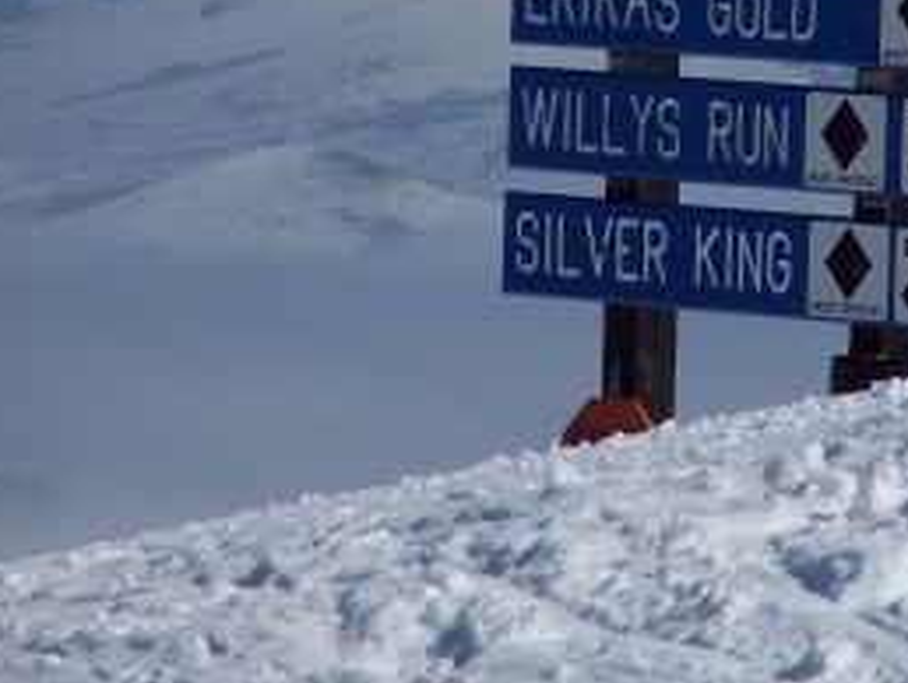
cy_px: 107
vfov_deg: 2.0
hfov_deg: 2.7
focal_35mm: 736
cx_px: 743
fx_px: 19324
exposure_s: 1/1000
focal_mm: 63
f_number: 7.1
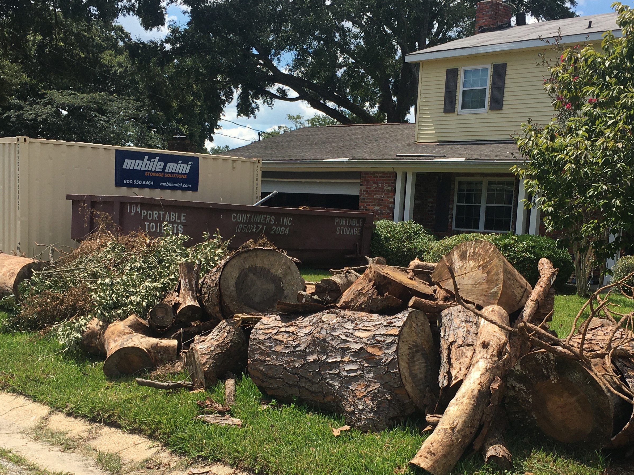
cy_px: 312
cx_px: 335
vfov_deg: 29.5
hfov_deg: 38.9
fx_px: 898
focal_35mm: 49
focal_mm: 4.15
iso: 25
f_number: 2.2
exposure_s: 1/1326
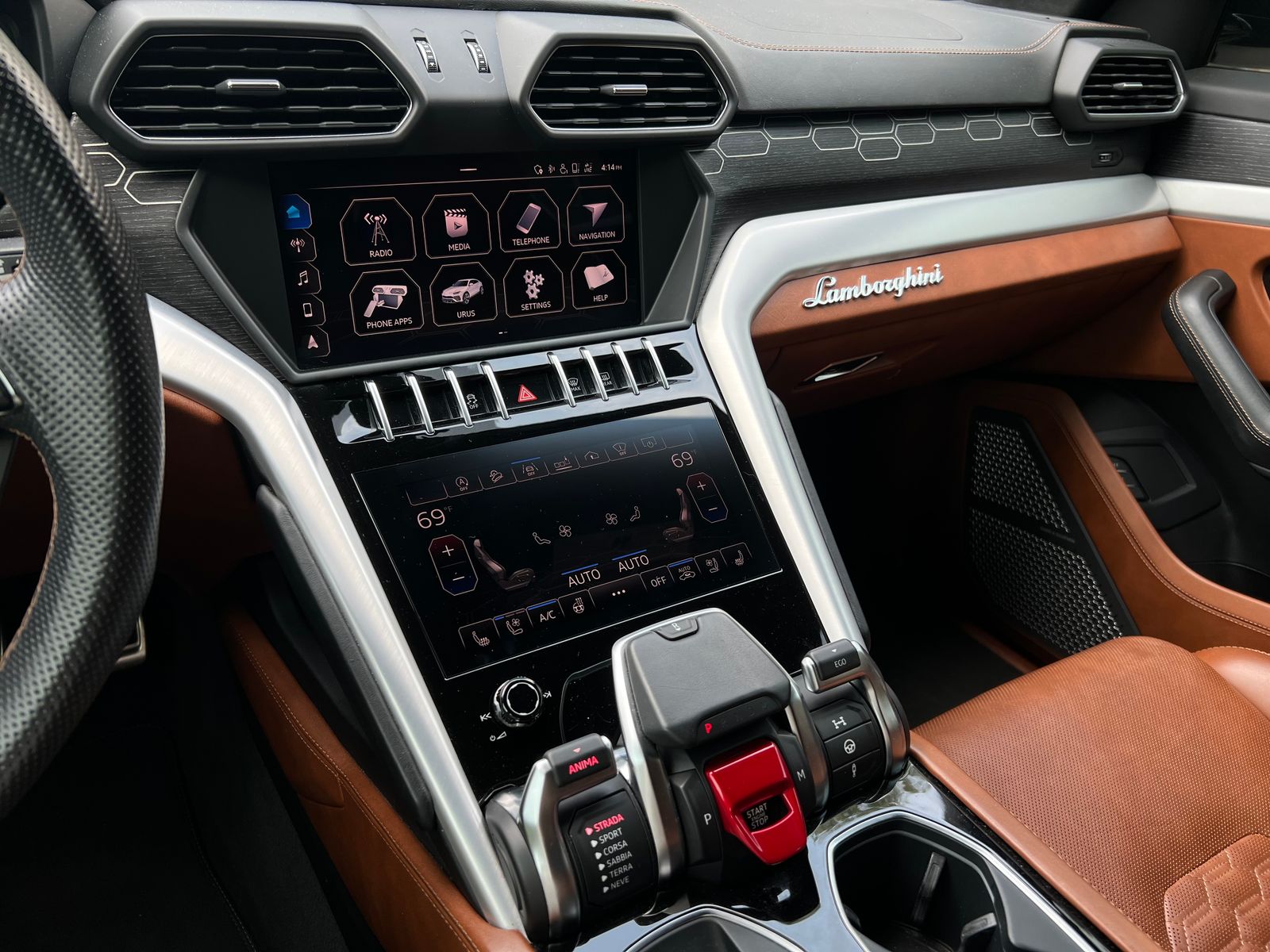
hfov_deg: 67.3
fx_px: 954
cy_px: 476
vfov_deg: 53.1
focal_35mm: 26
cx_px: 635
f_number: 1.5
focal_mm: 5.7
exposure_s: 1/133
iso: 32
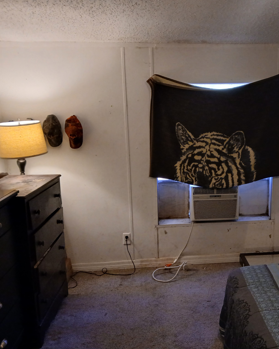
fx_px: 351
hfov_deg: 42.4
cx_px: 200
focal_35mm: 34
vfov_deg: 52.8
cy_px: 174
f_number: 1.8
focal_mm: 3.98
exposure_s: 1/30
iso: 250
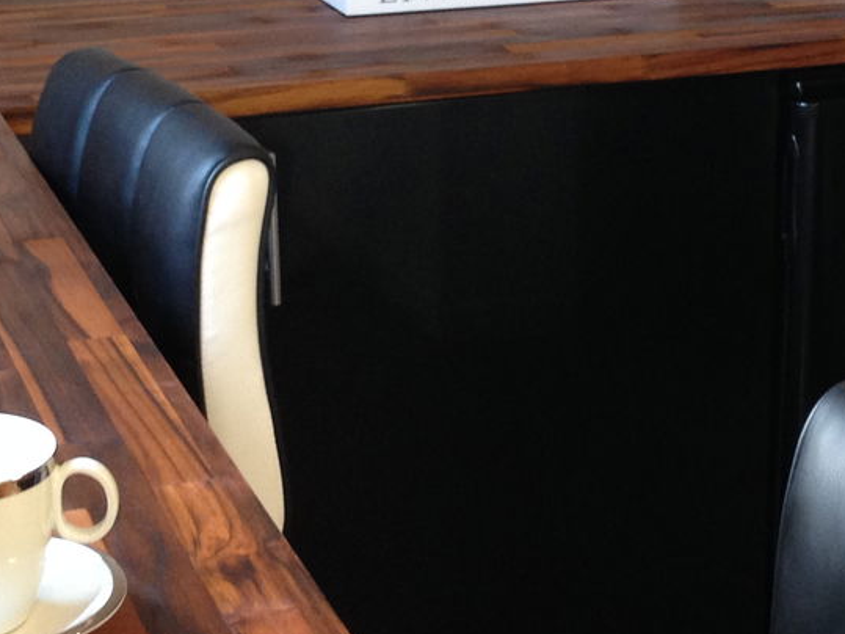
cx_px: 491
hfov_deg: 20.0
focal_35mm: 98
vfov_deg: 15.1
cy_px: 256
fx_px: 2392
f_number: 2.4
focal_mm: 4.12
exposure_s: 1/20
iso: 125
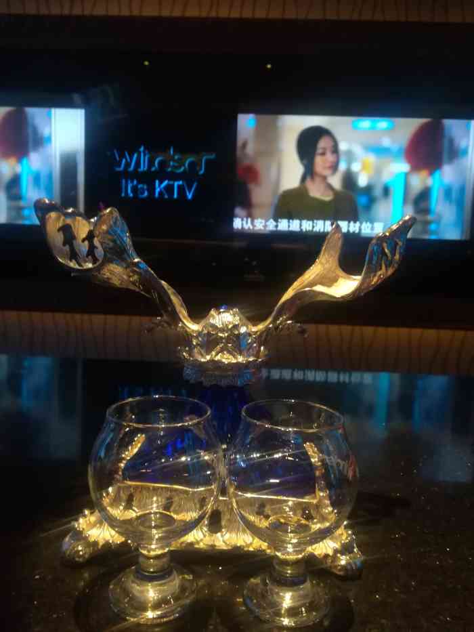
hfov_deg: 53.1
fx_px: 475
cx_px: 237
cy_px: 316
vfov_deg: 67.3
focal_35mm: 26
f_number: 2.2
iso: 400
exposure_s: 1/25
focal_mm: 3.83
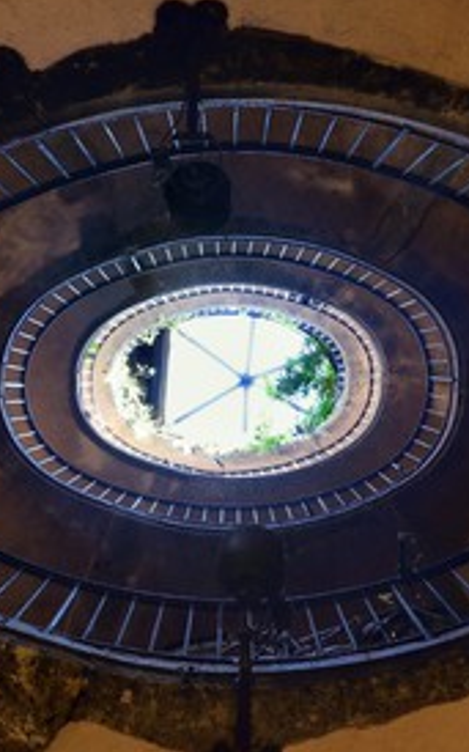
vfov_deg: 40.3
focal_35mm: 50
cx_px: 228
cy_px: 371
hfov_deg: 25.8
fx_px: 1024
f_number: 9
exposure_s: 1/2.5
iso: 200
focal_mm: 32
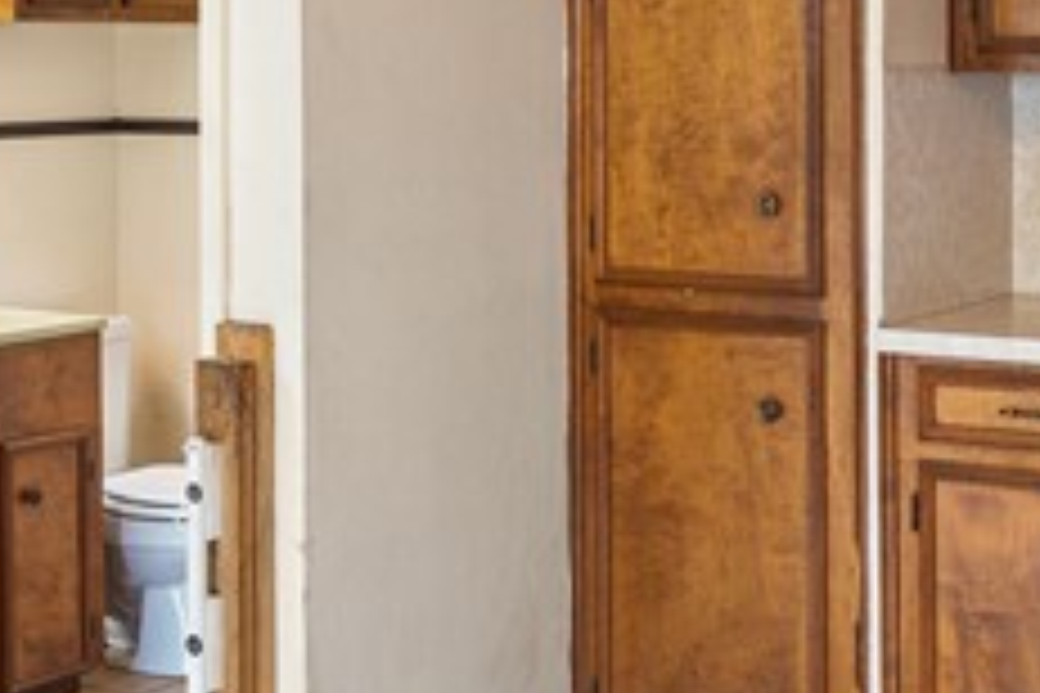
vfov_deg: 17.9
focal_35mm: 75
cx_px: 448
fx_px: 2166
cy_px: 70
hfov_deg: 27.0
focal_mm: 11
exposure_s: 1.6
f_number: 8
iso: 250
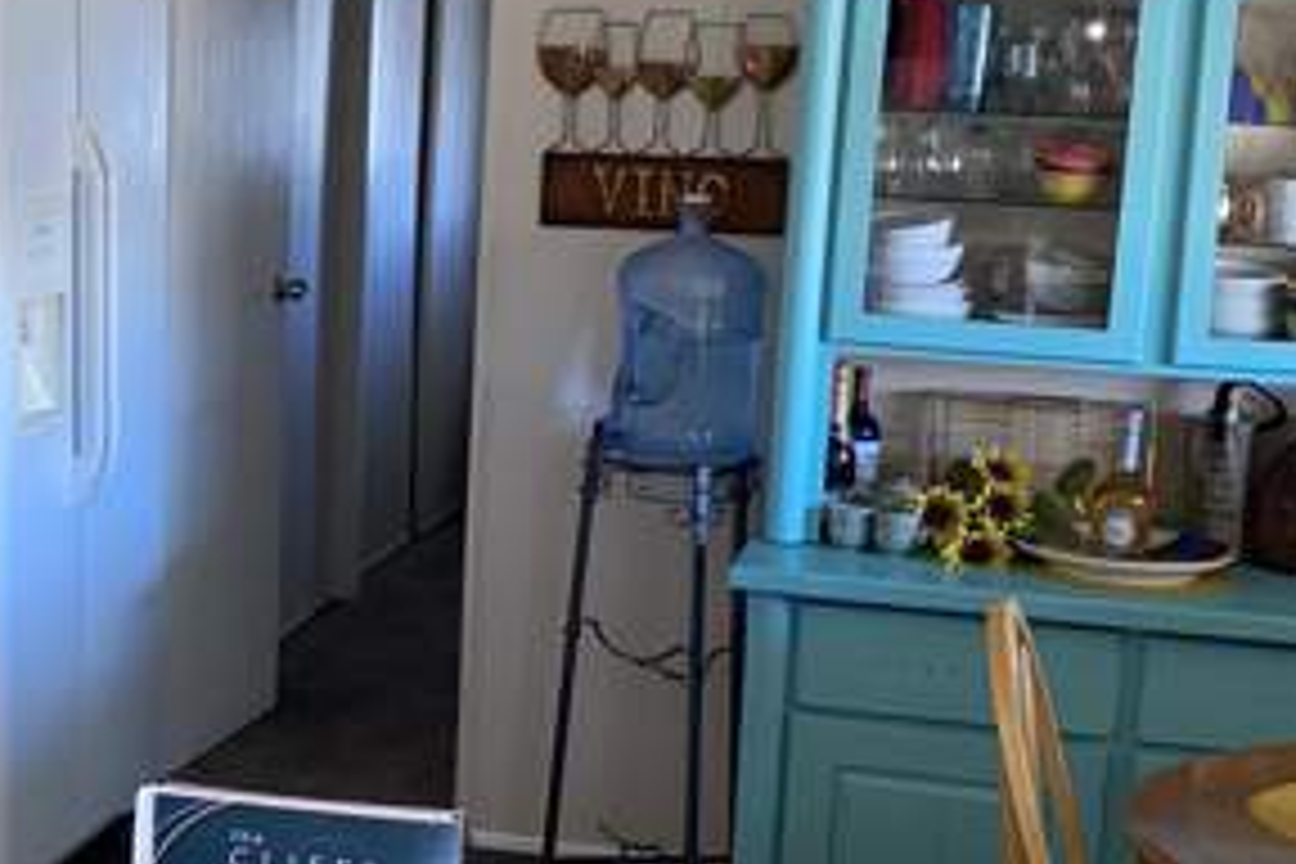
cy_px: 490
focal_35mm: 75
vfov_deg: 18.2
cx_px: 243
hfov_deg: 26.5
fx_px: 2700
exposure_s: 1/51
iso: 40
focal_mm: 4.25
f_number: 1.8
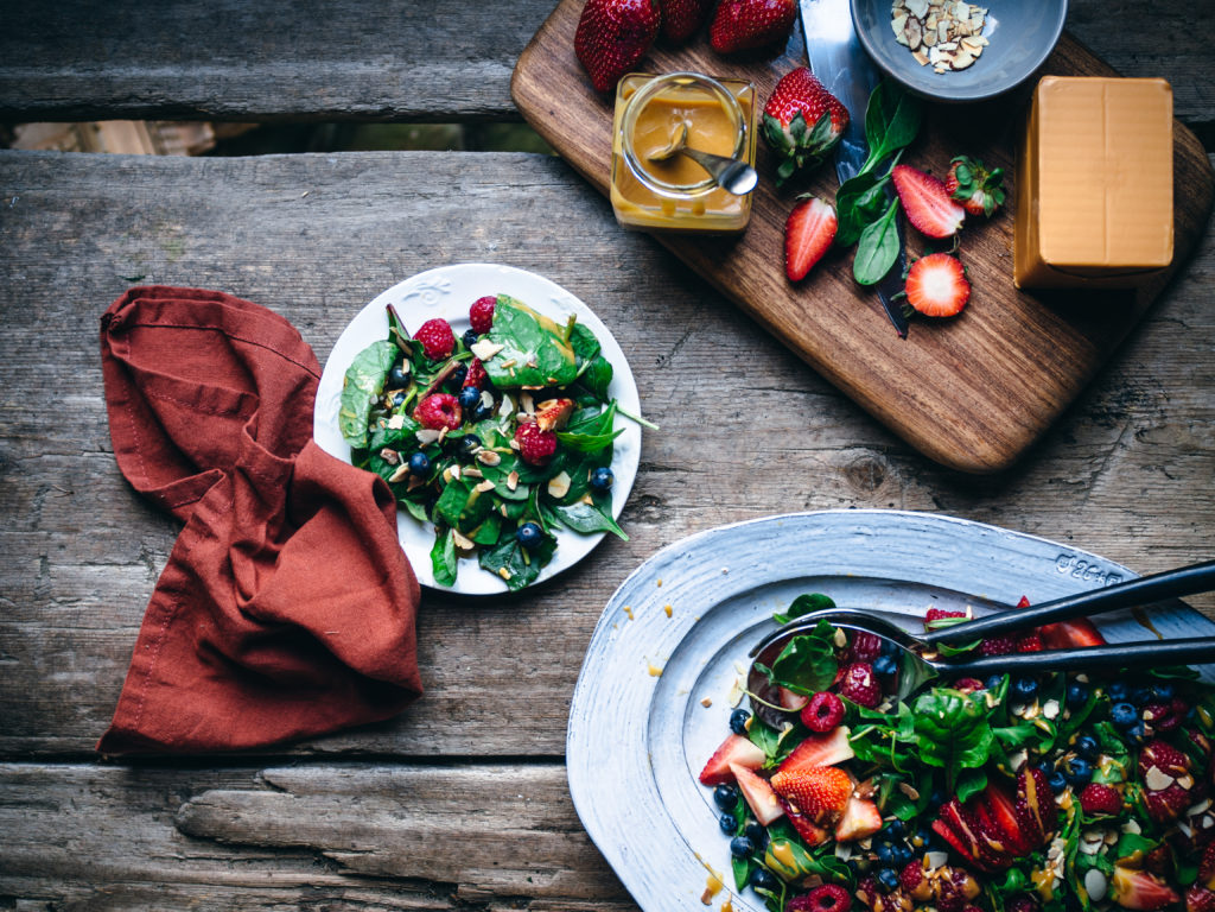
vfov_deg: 29.1
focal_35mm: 50
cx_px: 608
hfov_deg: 38.2
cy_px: 456
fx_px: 1755
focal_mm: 25
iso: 200
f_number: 2.5
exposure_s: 1/125
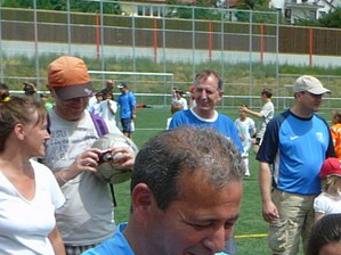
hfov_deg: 15.9
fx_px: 1152
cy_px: 393
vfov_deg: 12.0
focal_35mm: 117
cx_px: 462
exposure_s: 1/400
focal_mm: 5.2
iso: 80
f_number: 5
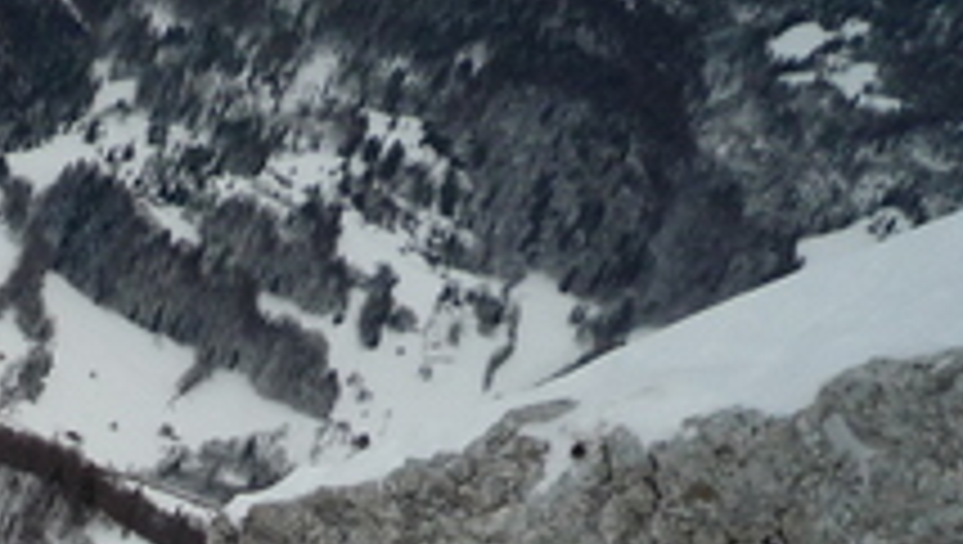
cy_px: 809
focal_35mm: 82
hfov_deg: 23.5
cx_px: -214
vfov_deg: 13.9
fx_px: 2096
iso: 100
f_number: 2.8
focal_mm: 4.4
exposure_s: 1/500
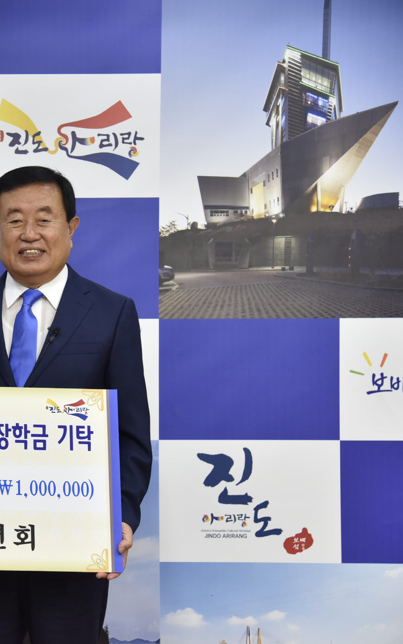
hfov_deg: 14.3
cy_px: 321
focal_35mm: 89
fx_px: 1564
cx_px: -46
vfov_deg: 23.3
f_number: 4
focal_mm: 58
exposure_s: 1/125
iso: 1100
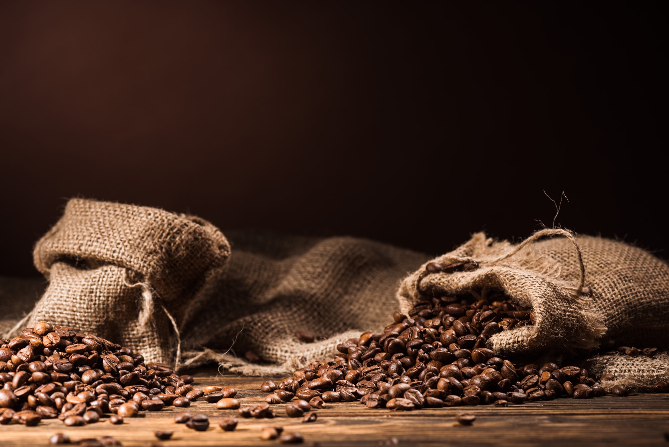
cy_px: 224
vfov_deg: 13.1
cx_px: 334
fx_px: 1952
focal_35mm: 105
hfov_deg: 19.4
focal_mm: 105
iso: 100
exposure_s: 1/200
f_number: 8
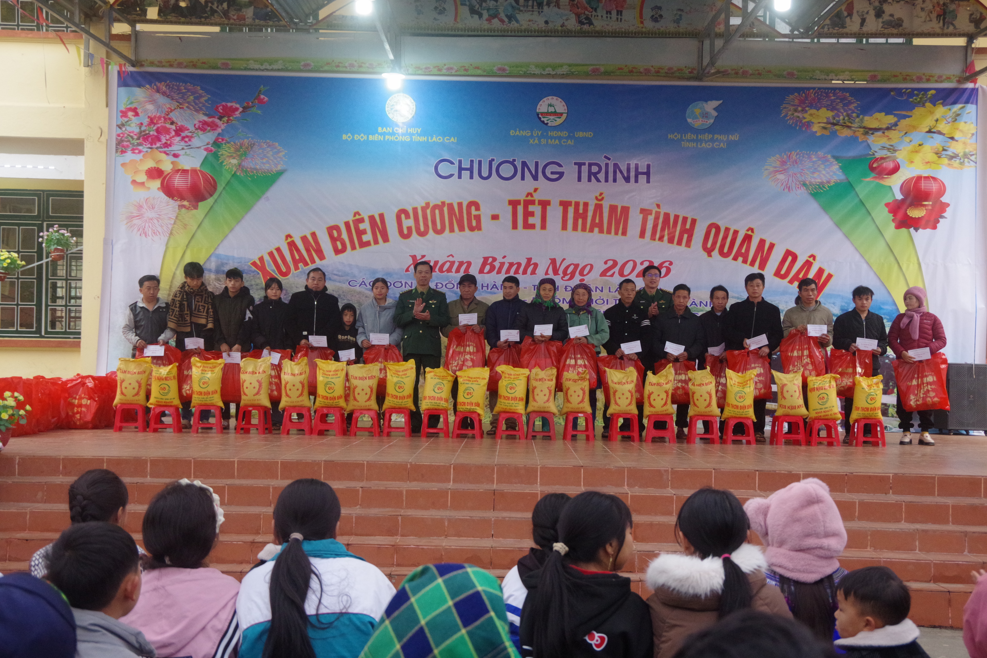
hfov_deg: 42.7
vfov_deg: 29.2
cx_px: 494
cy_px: 329
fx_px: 1261
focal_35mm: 46
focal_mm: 31
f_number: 5.6
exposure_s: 1/160
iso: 3200
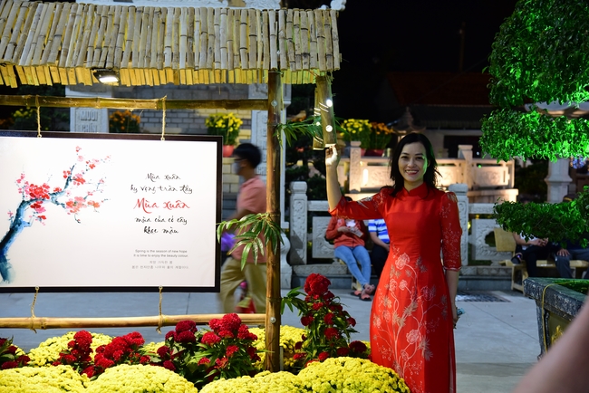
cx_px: 294
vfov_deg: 20.9
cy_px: 196
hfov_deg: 30.9
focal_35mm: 65
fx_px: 1064
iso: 2000
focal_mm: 65
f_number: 4.5
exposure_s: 1/25
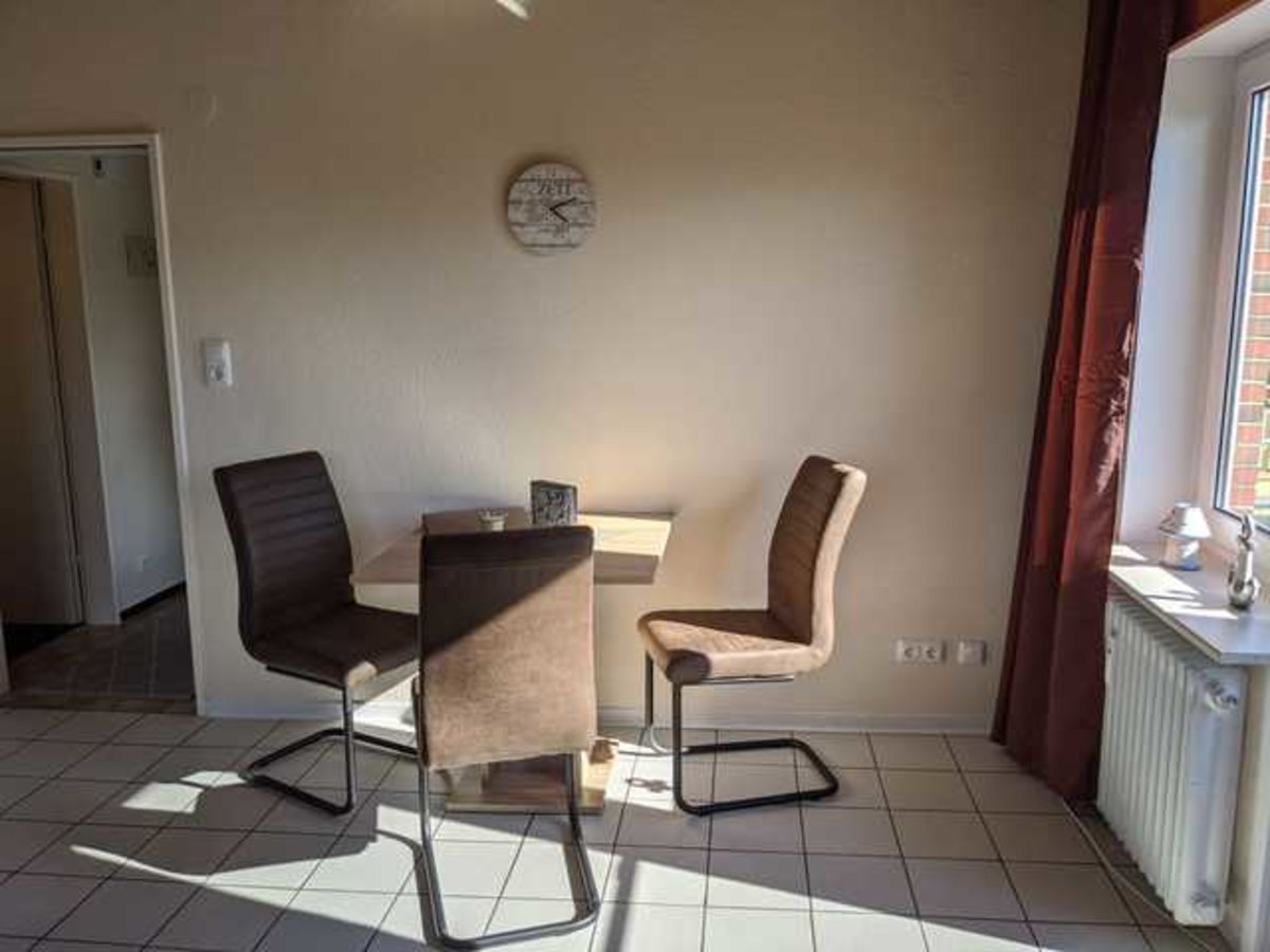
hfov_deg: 65.3
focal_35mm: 27
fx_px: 991
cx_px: 635
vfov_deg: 51.4
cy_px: 476
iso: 57
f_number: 1.73
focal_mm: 4.38
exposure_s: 1/1067
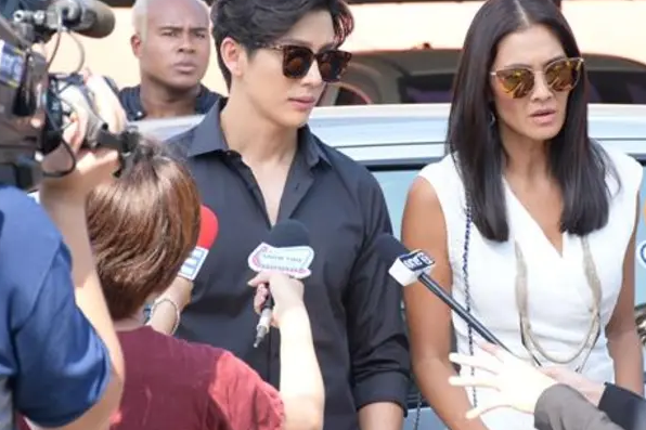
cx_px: 393
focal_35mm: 157
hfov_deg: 13.1
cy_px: 179
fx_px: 2816
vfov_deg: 8.7
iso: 500
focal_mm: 80
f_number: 6.3
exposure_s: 1/400
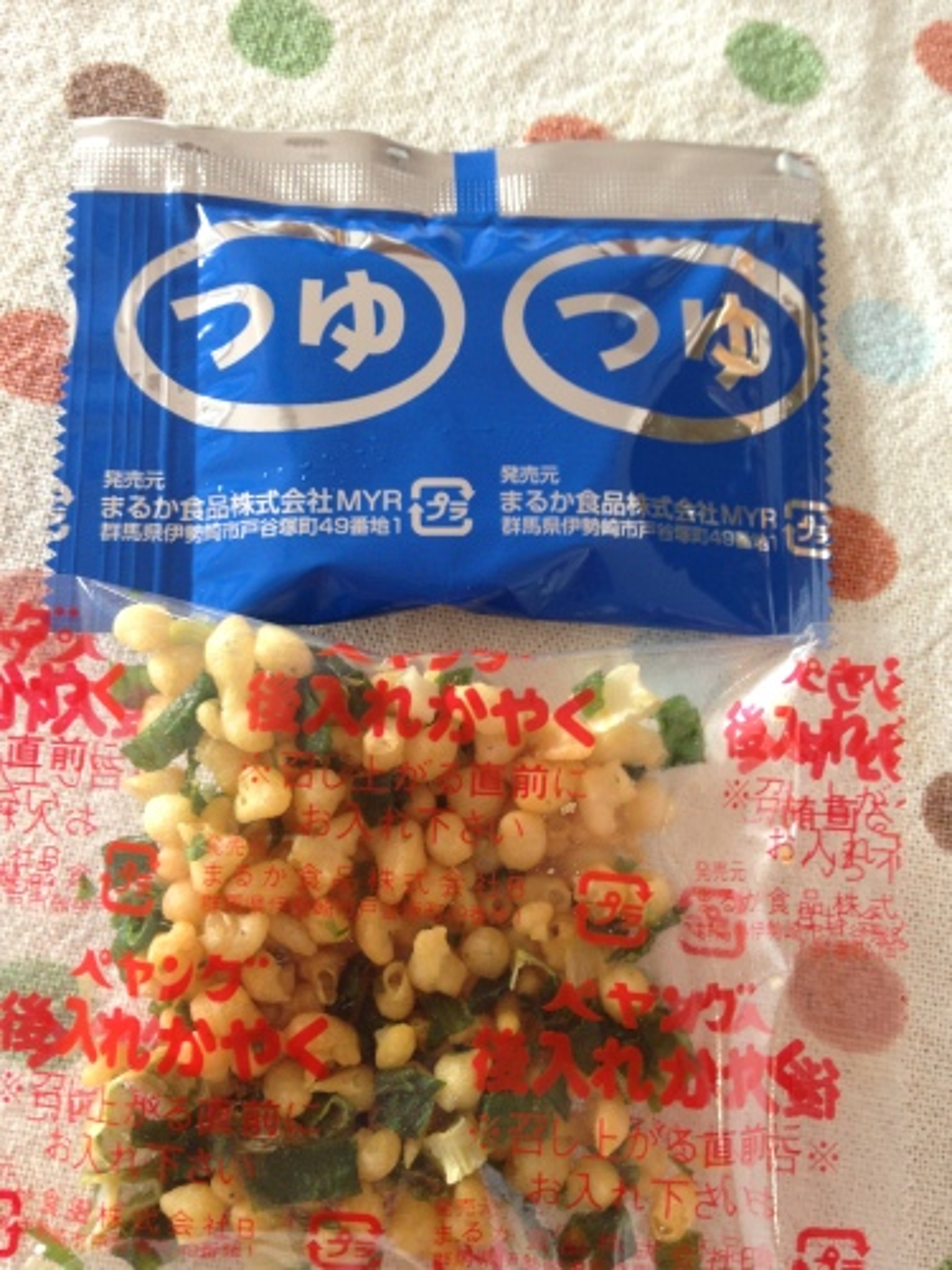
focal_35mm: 33
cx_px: 476
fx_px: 1210
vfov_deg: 55.4
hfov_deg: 42.9
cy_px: 635
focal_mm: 4.13
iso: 50
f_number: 2.4
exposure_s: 1/20
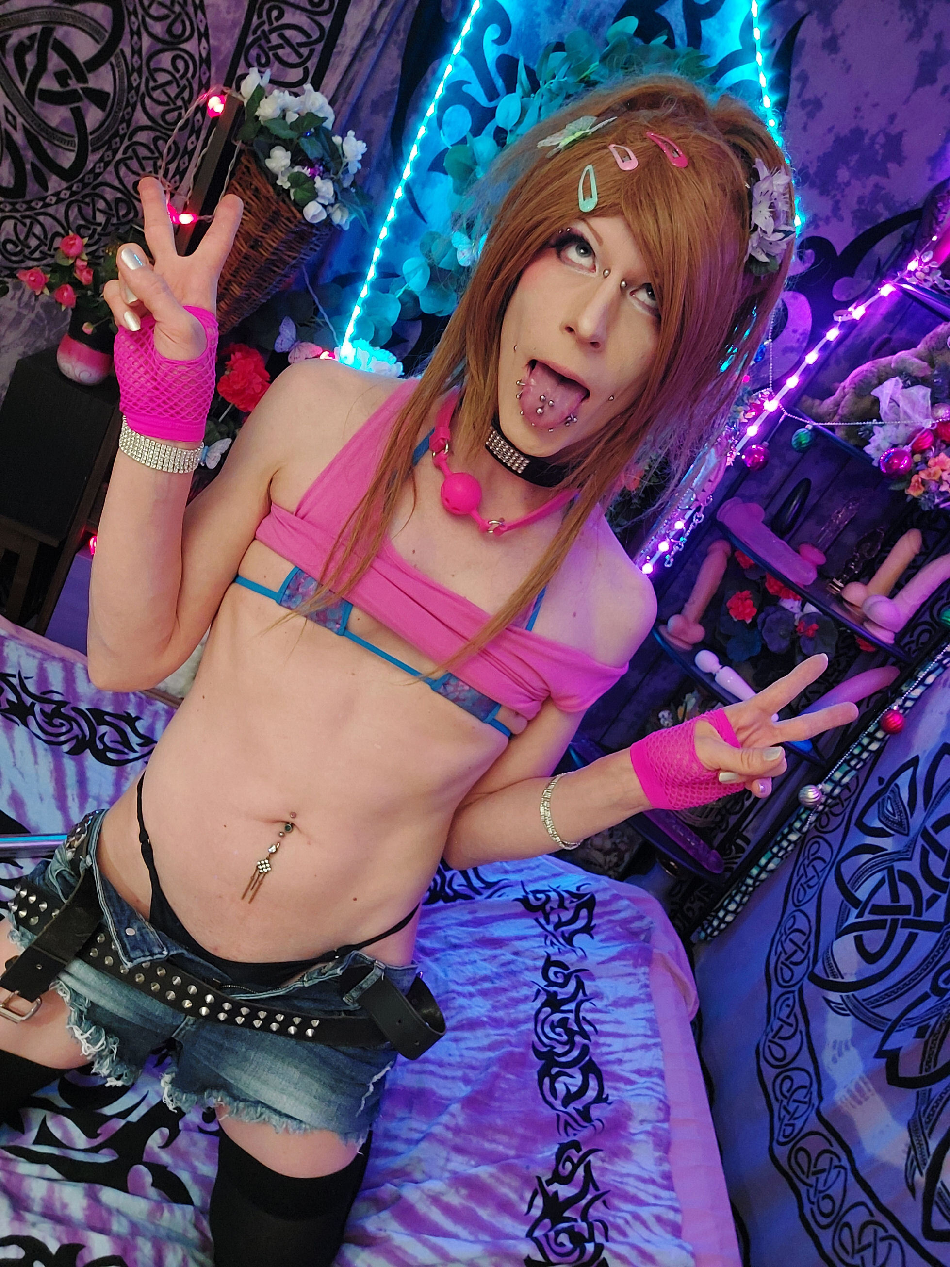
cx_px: 475
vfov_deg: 69.4
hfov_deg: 54.9
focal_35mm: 25
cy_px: 634
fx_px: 915
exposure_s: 1/25
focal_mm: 3.72
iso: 500
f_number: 2.2
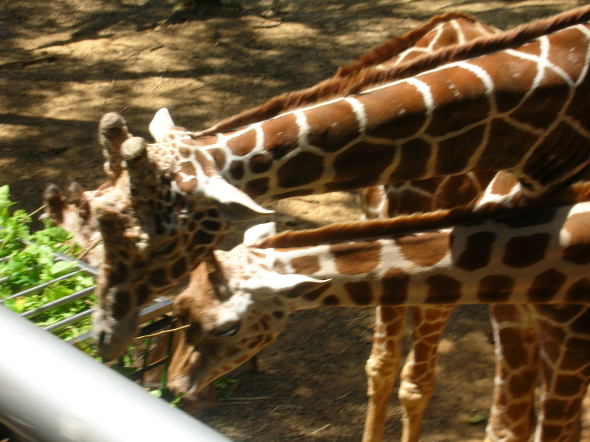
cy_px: 221
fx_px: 1739
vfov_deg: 14.5
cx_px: 295
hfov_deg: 19.3
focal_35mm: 102
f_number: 8.2
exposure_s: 1/57
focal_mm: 17.1
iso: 50
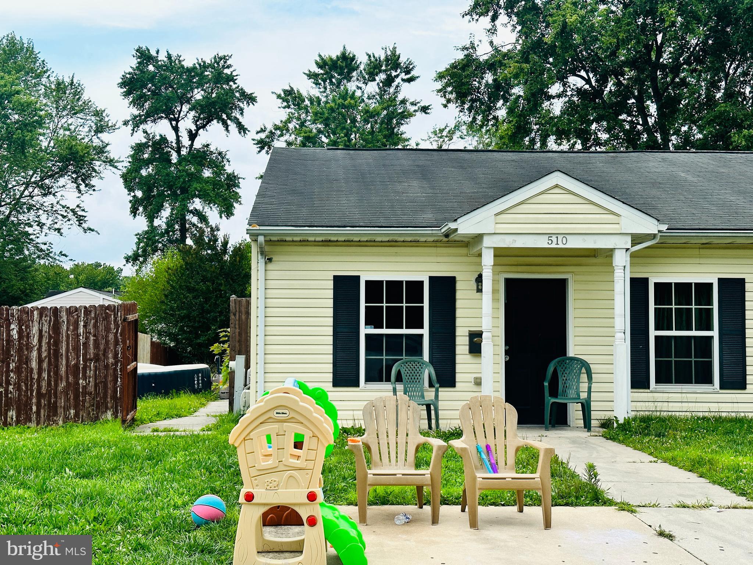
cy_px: 282
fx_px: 1044
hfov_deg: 39.7
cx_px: 376
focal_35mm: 48
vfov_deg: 30.3
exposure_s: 1/3731
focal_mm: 6.86
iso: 64
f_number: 1.78
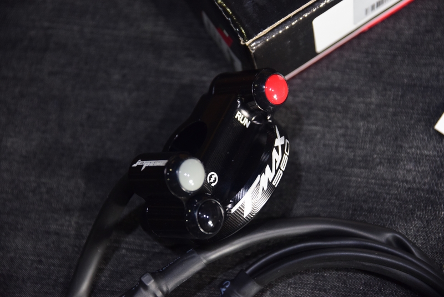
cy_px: 148
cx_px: 222
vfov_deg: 13.1
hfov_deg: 19.4
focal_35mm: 105
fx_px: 1296
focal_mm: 70
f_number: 4
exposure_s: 1/25
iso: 1600
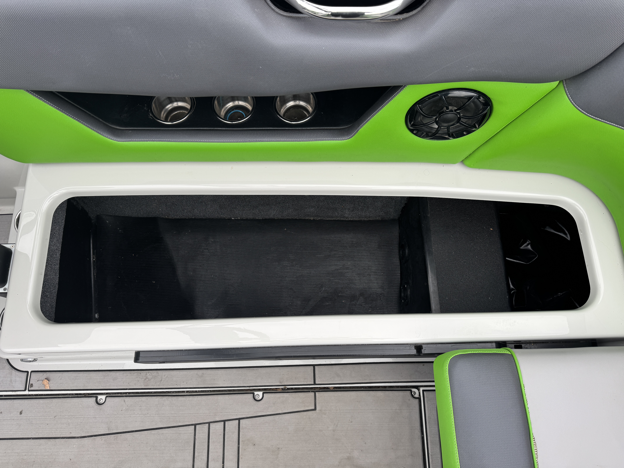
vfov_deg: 56.8
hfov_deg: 71.6
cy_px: 234
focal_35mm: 24
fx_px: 433
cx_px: 312
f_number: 1.78
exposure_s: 1/464
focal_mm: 6.76
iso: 80
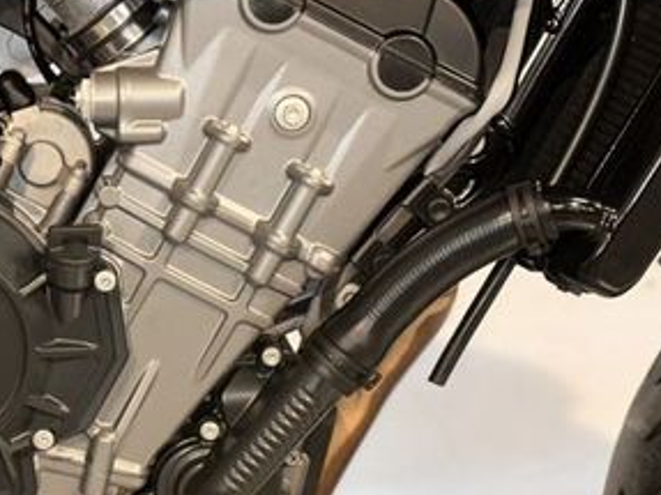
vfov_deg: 13.8
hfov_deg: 17.9
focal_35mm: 107
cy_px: 299
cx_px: -5
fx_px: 2042
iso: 64
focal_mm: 6.86
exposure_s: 1/17
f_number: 1.78
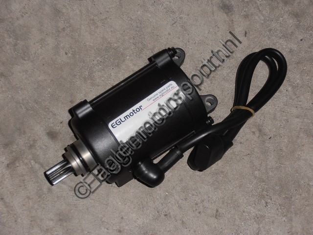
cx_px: 156
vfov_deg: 13.3
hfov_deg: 17.7
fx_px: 1004
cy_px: 118
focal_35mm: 111
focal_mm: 19.64
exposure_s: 1/80
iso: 125
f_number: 5.5
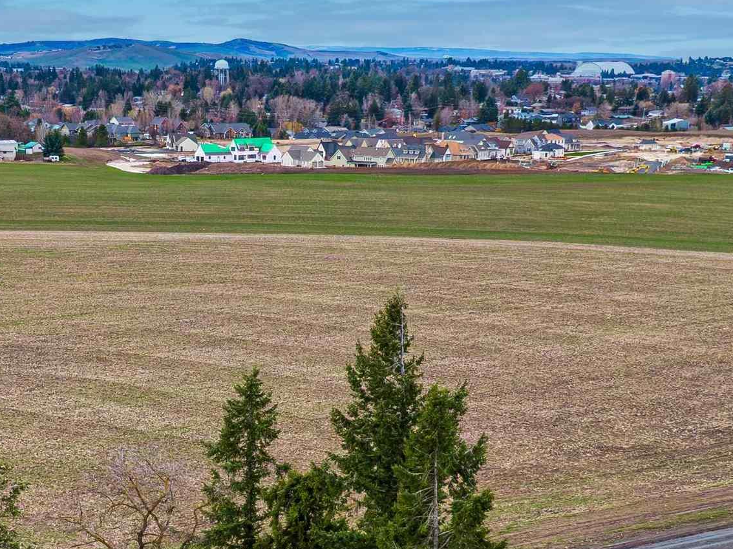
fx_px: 1376
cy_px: 469
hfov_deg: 29.5
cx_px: 221
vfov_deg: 22.2
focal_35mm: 65
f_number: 2.8
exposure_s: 1/800
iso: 100
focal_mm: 4.39
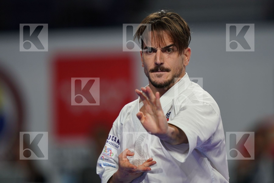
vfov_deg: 2.3
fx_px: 4566
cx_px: 137
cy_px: 92
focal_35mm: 600
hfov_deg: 3.4
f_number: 2.8
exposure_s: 1/400
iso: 500
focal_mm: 400
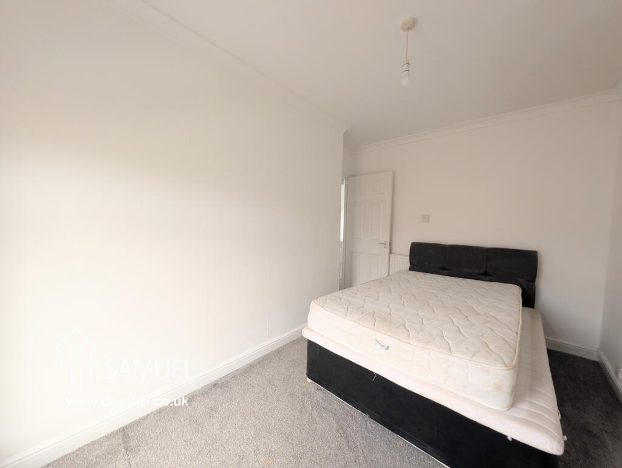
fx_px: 216
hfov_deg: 110.5
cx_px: 311
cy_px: 234
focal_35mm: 12
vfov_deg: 94.6
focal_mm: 2.23
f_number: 1.95
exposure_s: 1/17.5
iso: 39
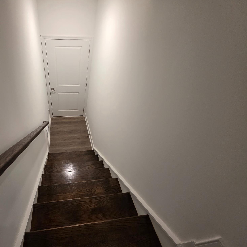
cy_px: 119
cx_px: 78
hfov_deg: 83.8
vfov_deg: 87.4
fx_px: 129
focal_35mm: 16
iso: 250
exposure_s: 1/120
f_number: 1.9
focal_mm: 2.2
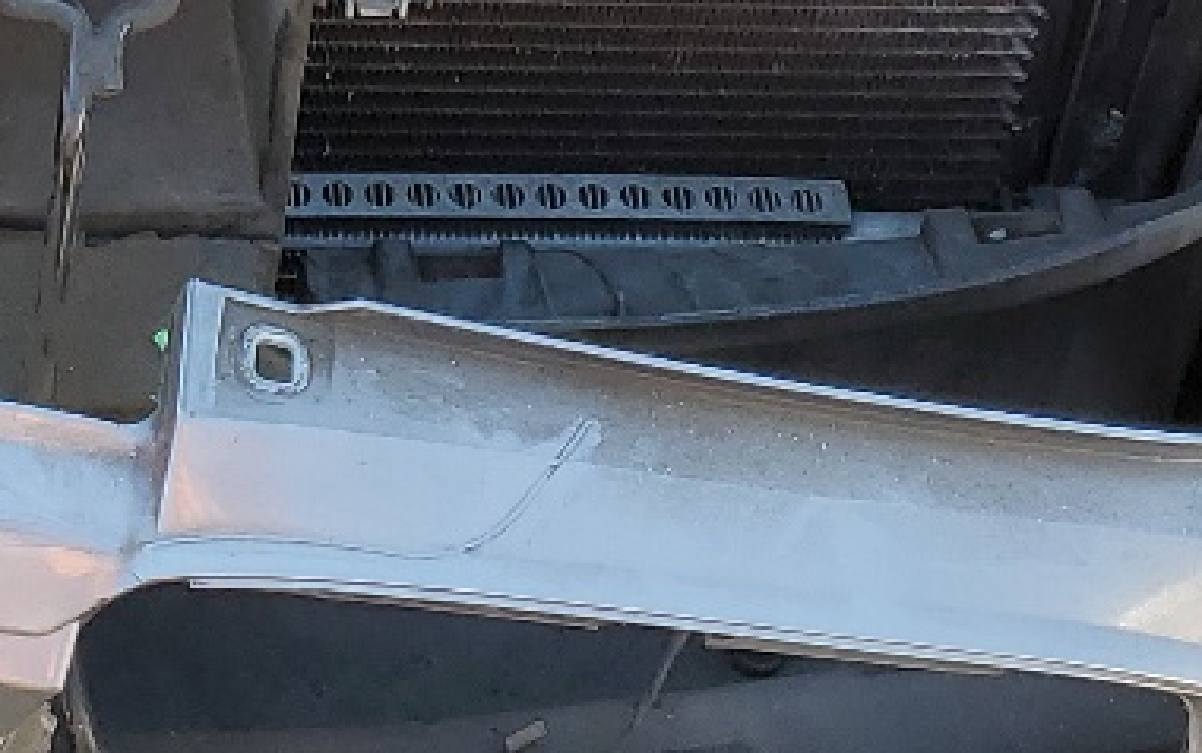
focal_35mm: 116
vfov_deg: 10.5
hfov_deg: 17.5
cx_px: -38
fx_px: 3802
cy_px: -715
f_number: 1.5
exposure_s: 1/357
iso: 50
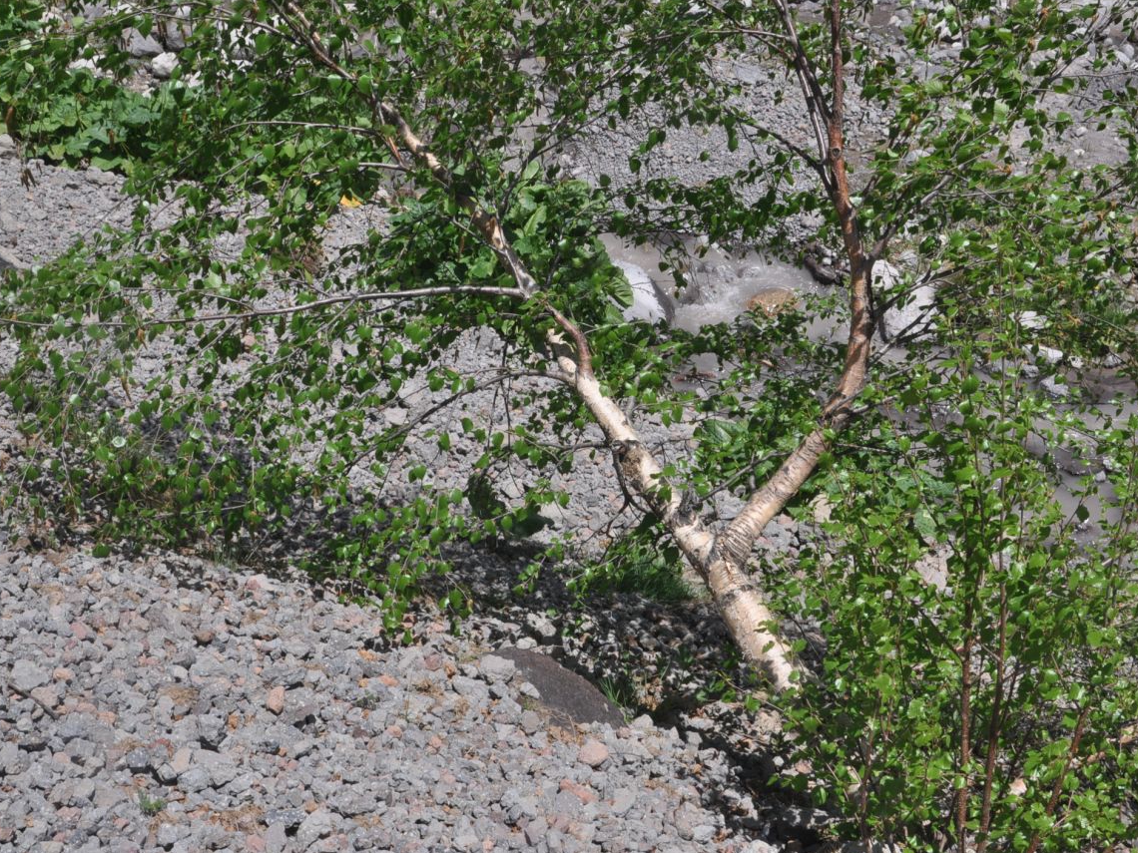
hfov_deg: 41.2
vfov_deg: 31.5
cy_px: 427
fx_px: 1512
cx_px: 618
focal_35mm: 46
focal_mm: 28
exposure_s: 1/125
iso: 200
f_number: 16
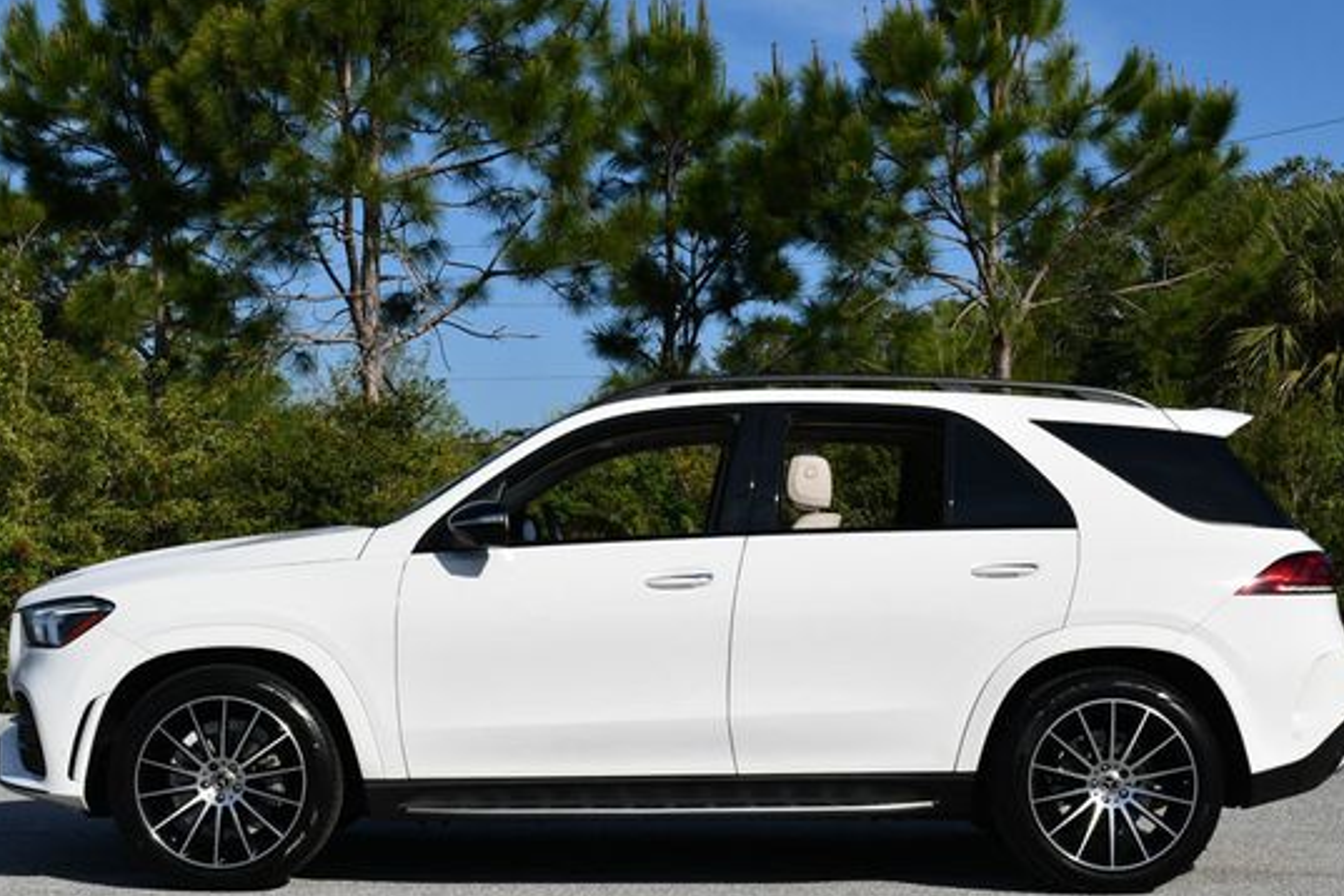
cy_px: 476
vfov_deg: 21.9
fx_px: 2314
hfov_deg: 32.4
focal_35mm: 62
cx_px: 691
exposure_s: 1/320
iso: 100
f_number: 9
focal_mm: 26
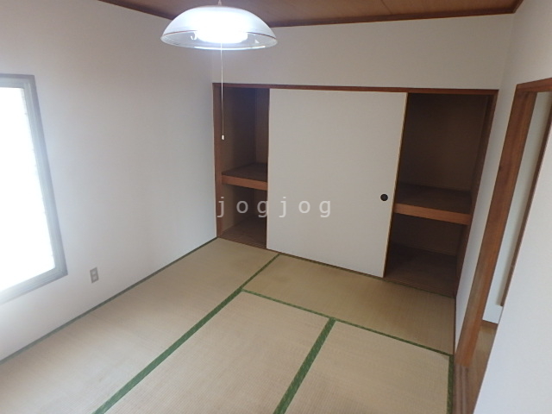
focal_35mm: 21
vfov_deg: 63.4
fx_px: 335
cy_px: 207
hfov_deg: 79.0
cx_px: 276
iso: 200
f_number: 3.5
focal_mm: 3.7
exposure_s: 1/40
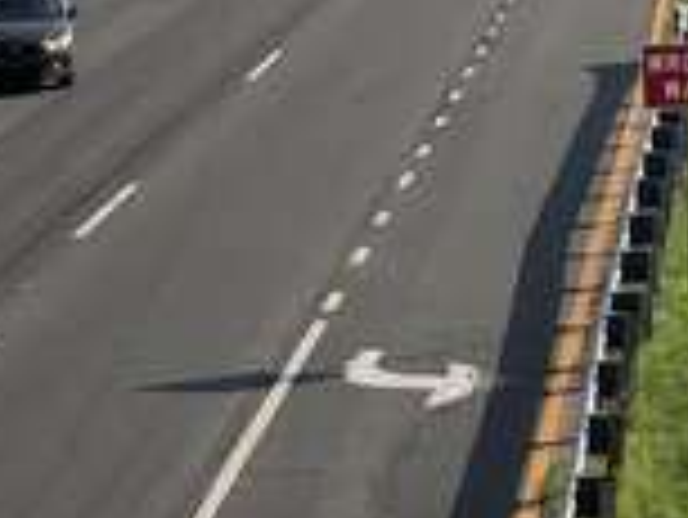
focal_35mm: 146
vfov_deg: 9.9
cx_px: 760
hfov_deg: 13.2
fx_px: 2904
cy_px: -203
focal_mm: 4
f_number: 1.8
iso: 25
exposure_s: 1/3472
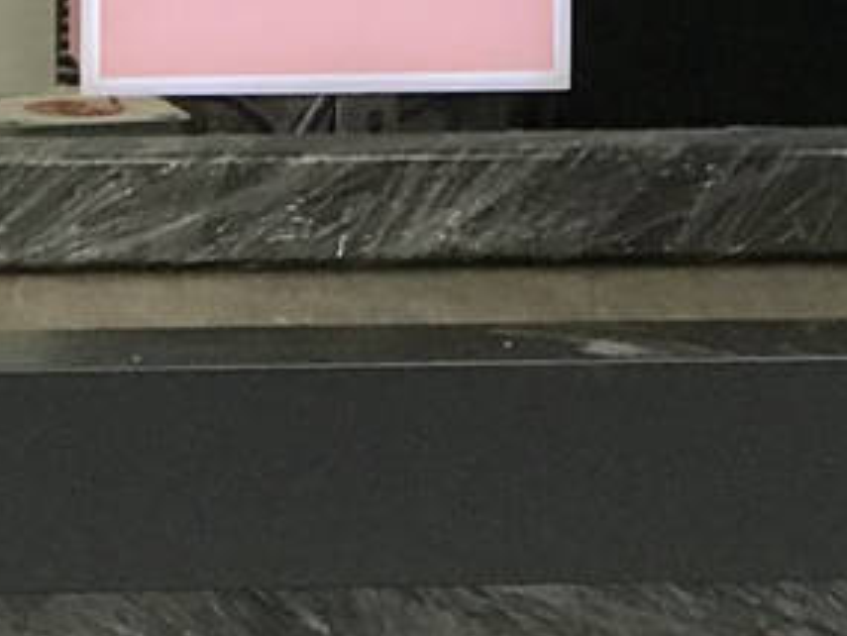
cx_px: 333
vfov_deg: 3.6
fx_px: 9792
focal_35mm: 400
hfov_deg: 5.0
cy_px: -1507
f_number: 2.8
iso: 50
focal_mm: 6.6
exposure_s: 1/50
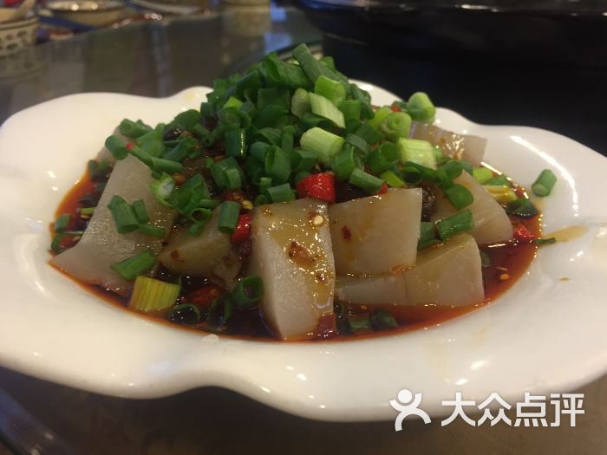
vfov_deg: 48.2
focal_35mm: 29
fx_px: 509
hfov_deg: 61.7
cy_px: 228
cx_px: 304
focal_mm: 4.15
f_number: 2.2
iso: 100
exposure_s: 1/30
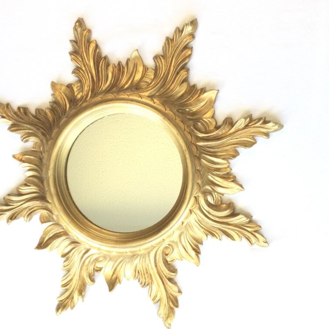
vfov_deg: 44.9
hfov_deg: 44.9
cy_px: 163
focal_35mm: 37
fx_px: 398
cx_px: 157
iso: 32
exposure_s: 1/33
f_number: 2.4
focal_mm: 3.3
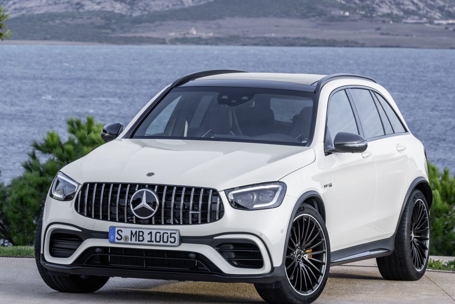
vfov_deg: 5.5
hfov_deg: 8.3
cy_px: 98
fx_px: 3135
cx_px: 132
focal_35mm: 248
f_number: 11
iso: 100
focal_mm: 165
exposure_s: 1/40
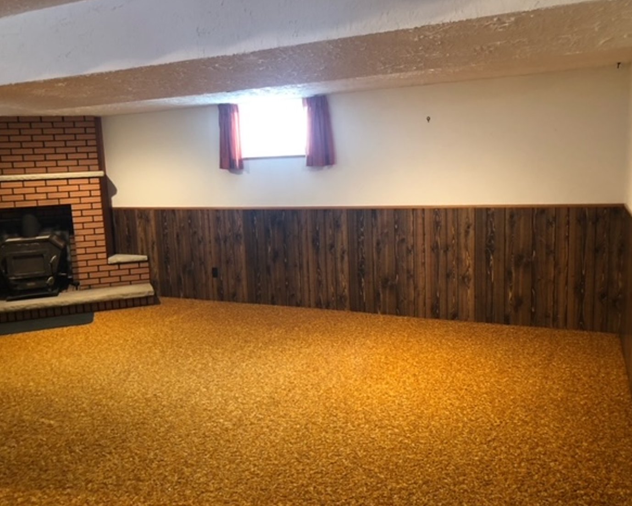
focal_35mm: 30
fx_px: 561
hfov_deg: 58.7
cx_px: 303
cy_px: 253
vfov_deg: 48.5
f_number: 1.8
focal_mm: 4
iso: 100
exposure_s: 1/9
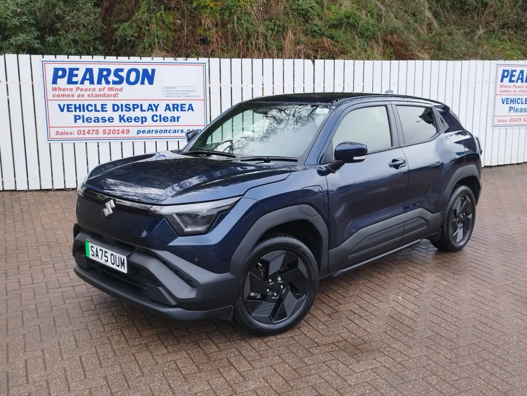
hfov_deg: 71.6
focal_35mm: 24
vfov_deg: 56.8
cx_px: 264
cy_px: 198
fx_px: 365
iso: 70
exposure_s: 1/100
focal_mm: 5.89
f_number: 1.89
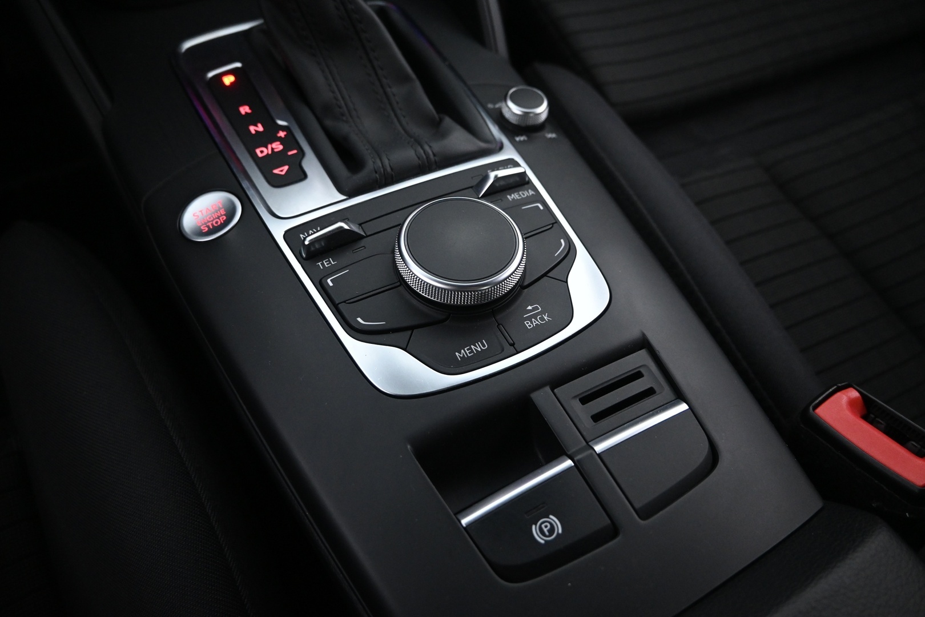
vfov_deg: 53.1
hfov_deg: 73.7
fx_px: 617
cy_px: 308
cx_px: 462
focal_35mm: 24
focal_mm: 16
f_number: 3.5
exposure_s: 1/30
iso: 2500
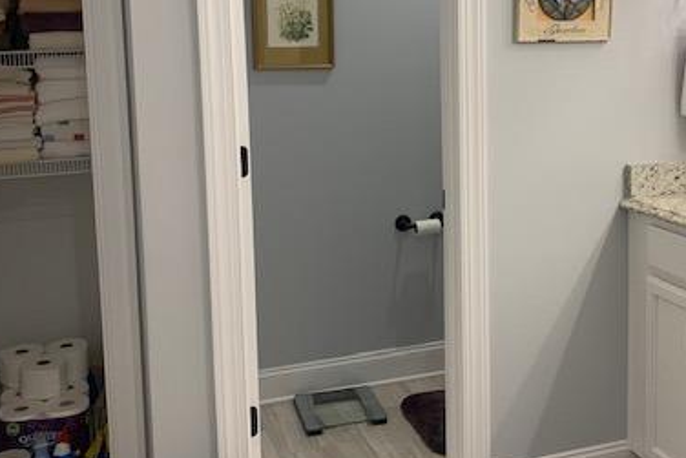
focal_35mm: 46
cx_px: 425
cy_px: 131
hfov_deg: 42.4
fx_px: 877
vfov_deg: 28.9
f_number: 1.8
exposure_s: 1/60
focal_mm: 4.25
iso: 50
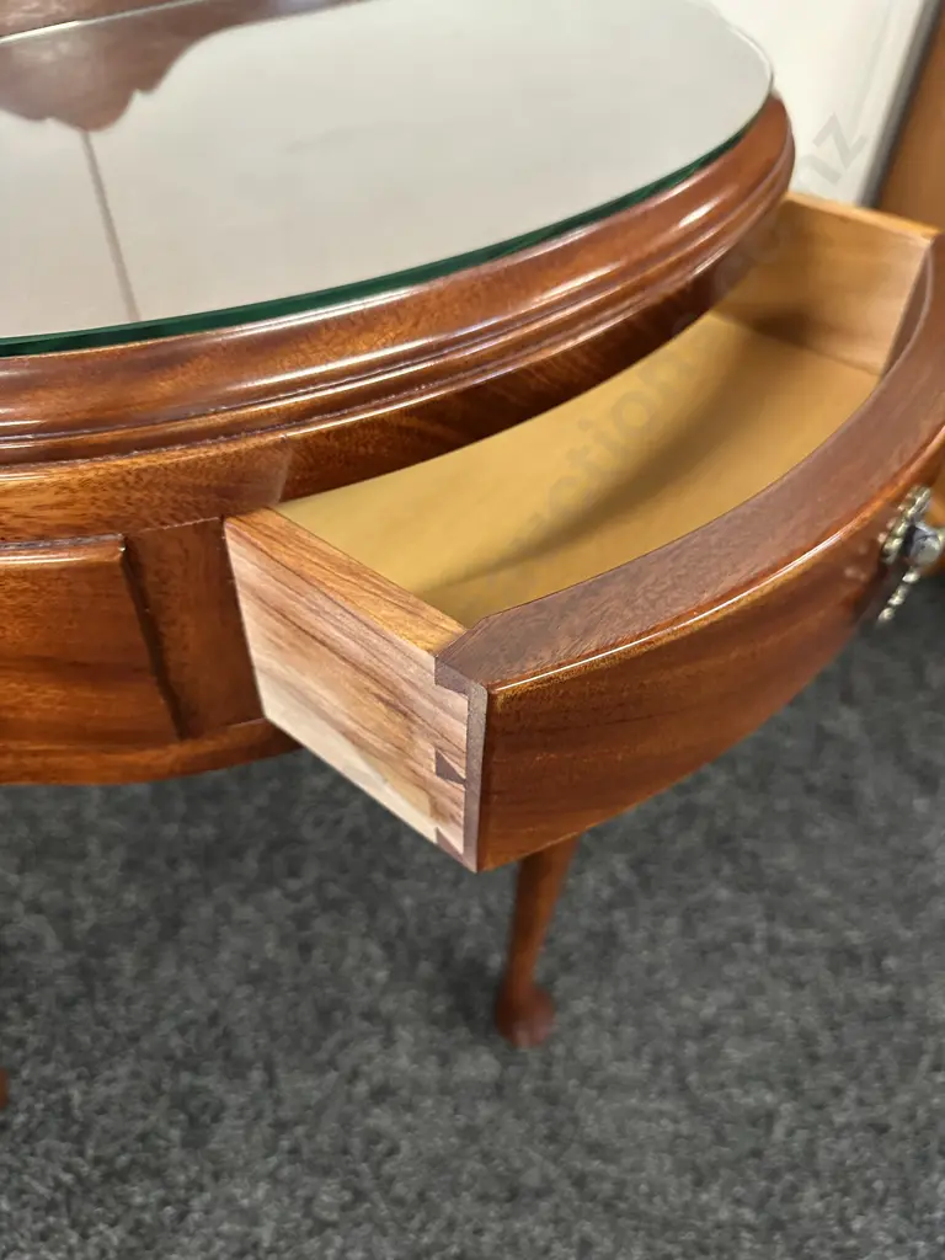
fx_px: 874
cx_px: 472
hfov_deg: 56.8
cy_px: 630
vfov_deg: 71.6
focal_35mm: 24
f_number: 1.78
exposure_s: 1/50
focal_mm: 6.86
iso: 400
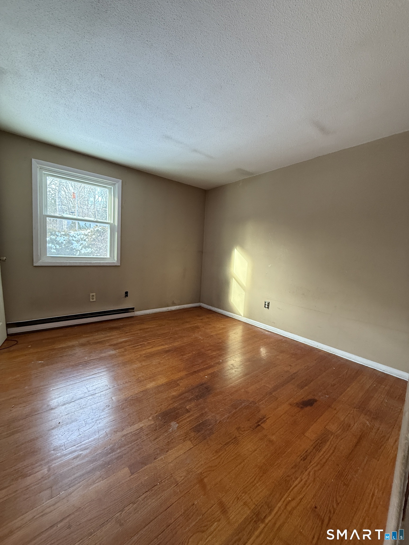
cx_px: 204
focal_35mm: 14
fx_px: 221
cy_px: 272
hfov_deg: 85.7
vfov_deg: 102.1
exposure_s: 1/60
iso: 400
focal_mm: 2.22
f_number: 2.2
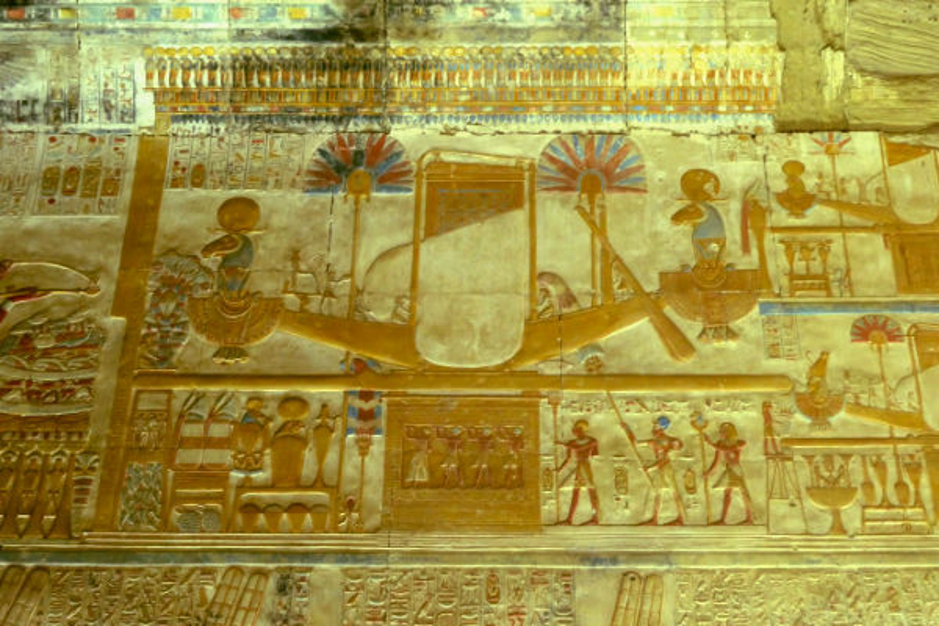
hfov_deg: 46.4
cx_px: 470
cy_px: 313
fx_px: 1095
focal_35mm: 42
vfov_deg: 31.9
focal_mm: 15.4
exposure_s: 1/20
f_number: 4
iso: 1600
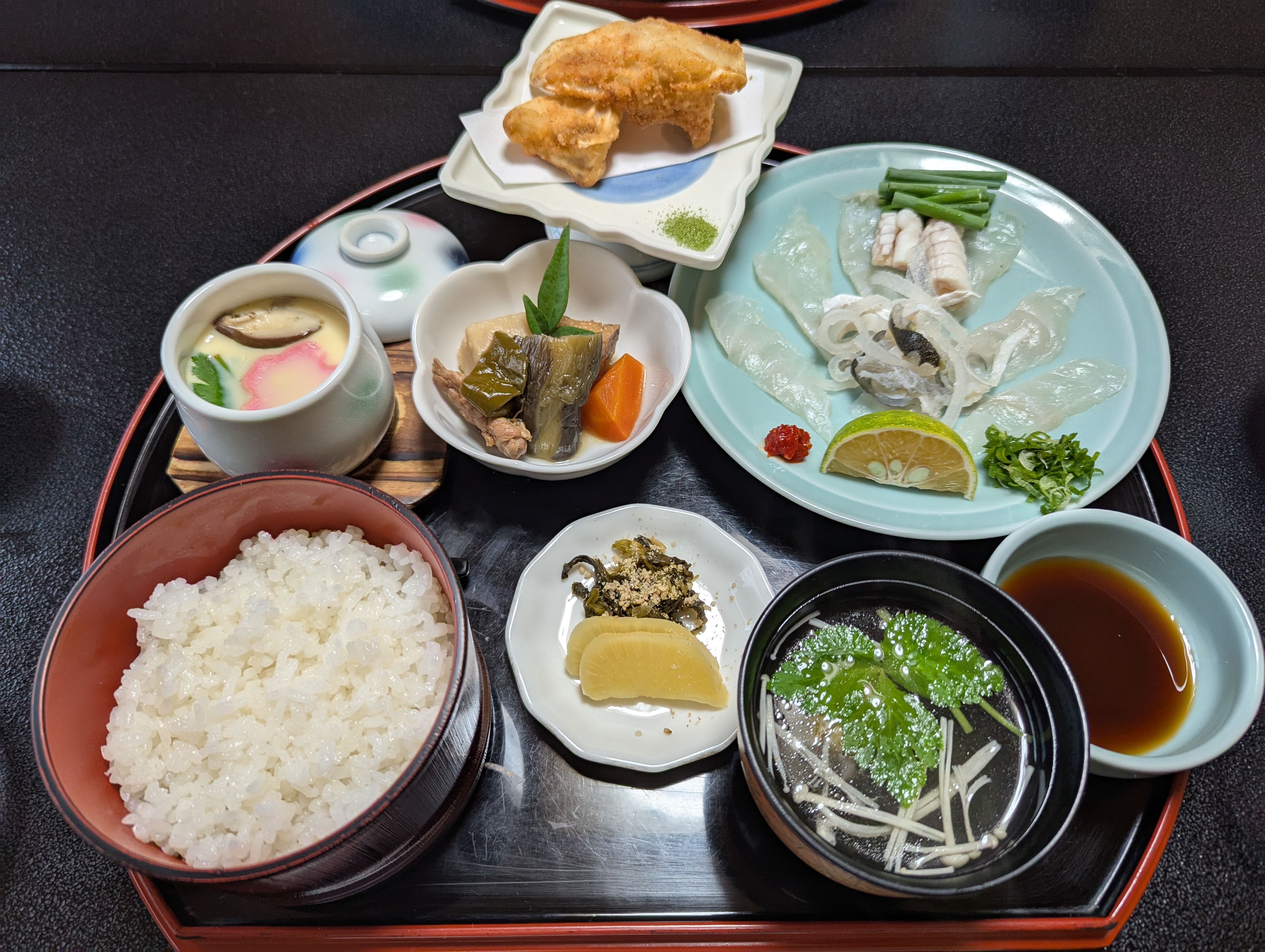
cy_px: 476
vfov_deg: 56.9
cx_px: 632
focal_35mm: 24
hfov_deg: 71.5
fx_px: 878
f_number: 1.85
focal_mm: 6.81
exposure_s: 1/70.7
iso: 155
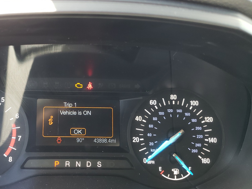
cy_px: 101
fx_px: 255
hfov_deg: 51.6
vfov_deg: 40.7
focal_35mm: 35
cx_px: 83
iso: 73
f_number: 1.5
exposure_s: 1/50
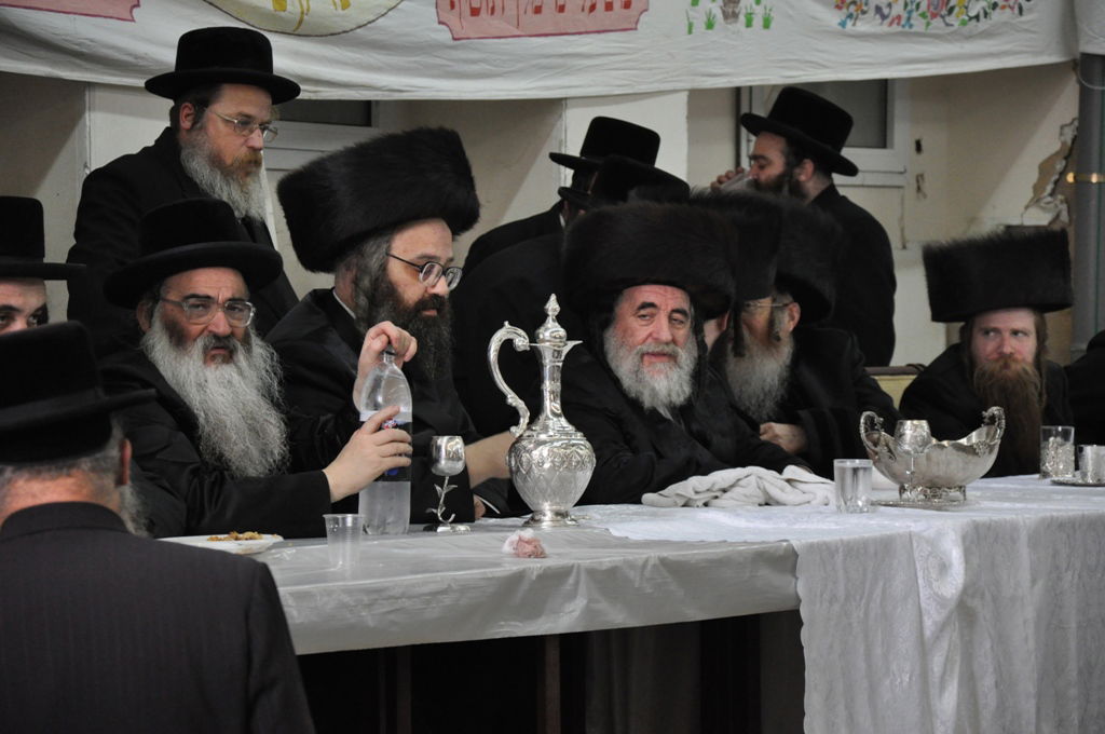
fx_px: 4828
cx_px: 552
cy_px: 367
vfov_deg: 8.7
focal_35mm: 158
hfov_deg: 13.1
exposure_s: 1/80
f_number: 5.6
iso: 1600
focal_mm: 105
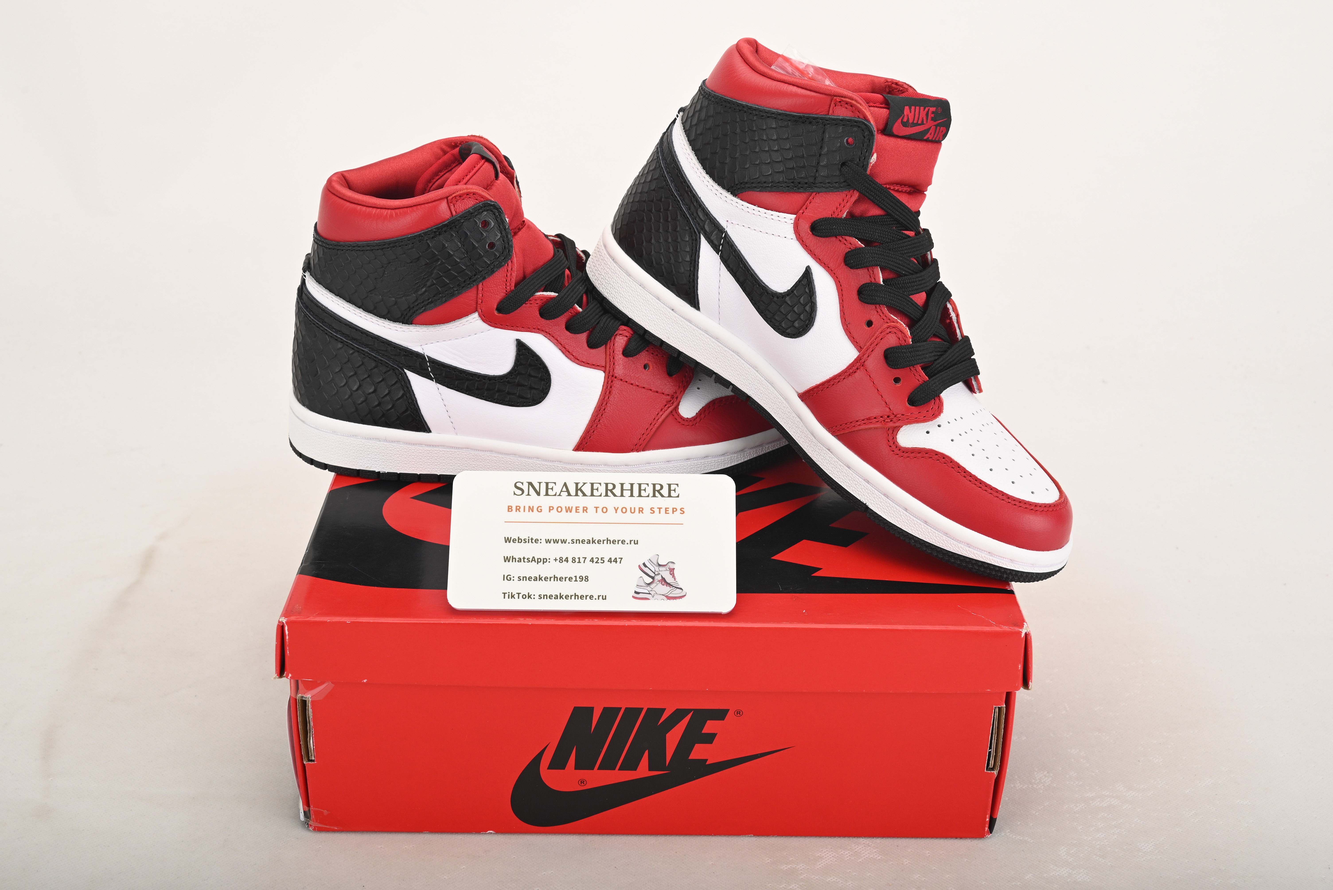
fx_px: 1593
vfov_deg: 31.2
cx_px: 666
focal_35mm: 43
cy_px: 445
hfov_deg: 45.4
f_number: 11
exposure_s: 1/200
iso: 100
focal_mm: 43
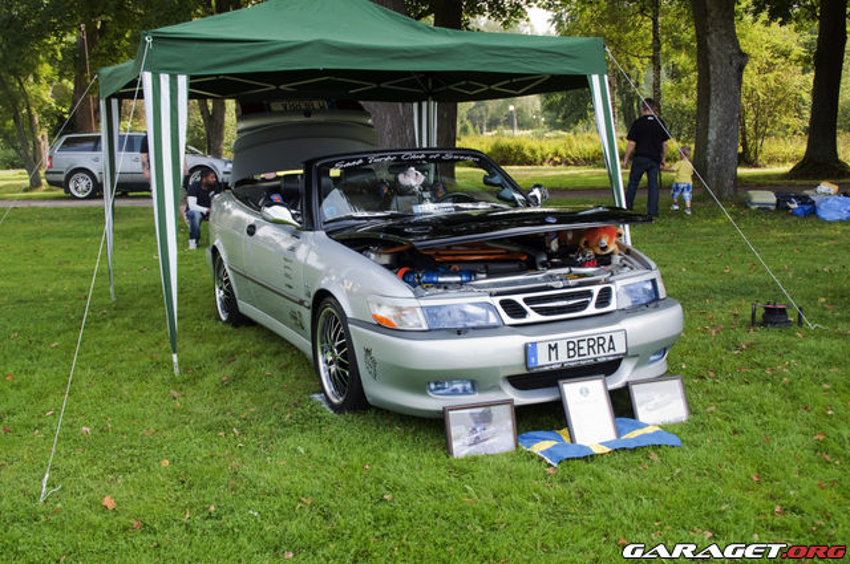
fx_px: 990
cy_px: 282
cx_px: 425
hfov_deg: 46.5
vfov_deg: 31.8
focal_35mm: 42
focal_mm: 28
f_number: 7.1
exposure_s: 1/320
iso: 800
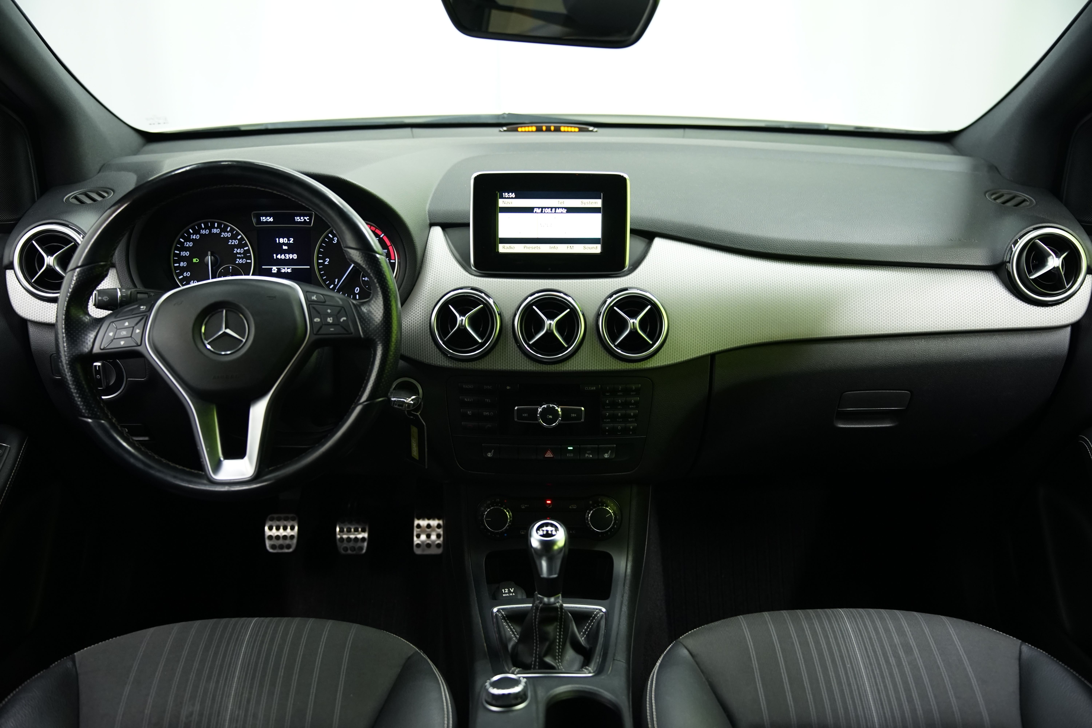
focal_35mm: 35
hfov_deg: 54.4
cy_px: 364
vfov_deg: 37.9
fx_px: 1062
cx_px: 546
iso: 1250
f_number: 2.8
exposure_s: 1/40
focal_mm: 35
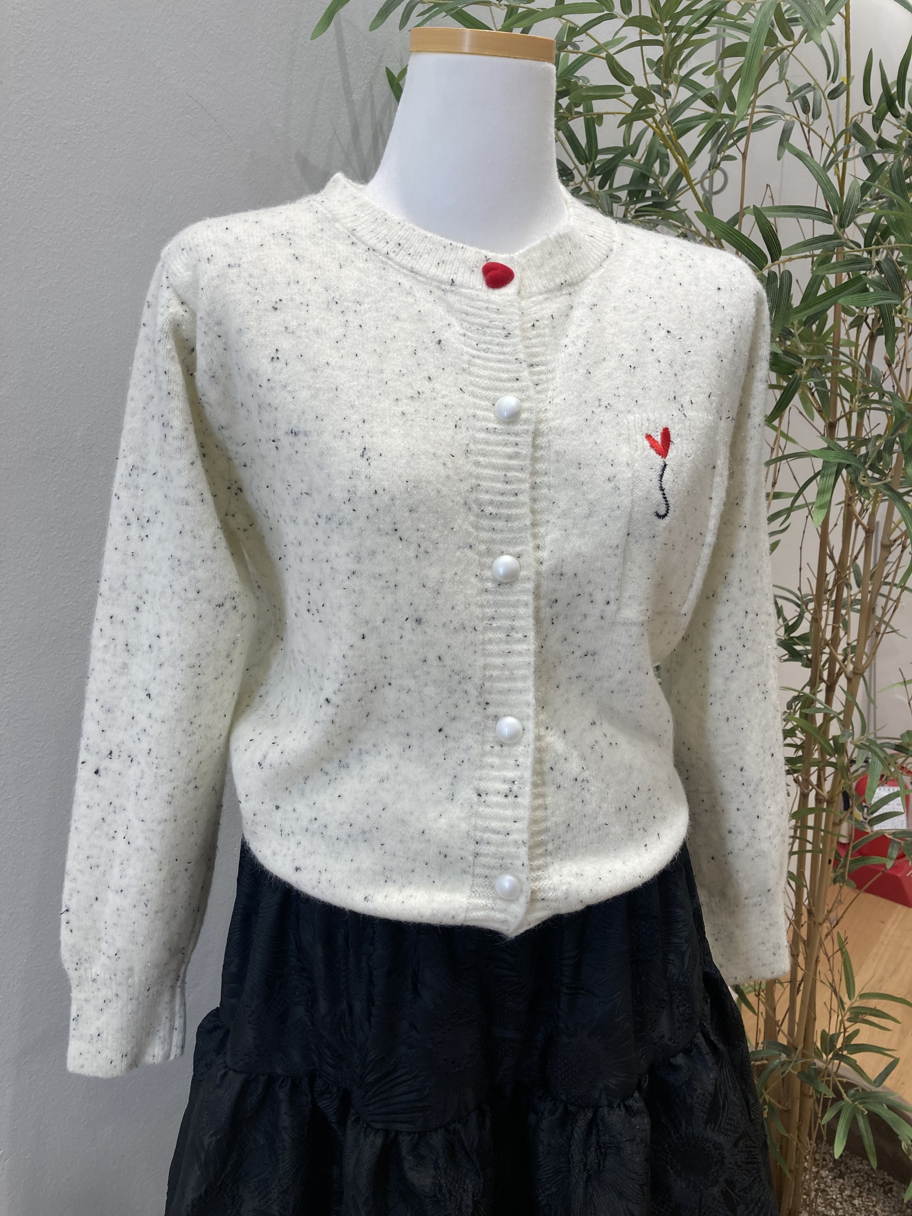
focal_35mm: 28
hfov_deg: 49.7
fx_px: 984
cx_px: 456
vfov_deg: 63.4
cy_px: 608
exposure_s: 1/206
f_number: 1.8
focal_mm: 3.99
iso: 20
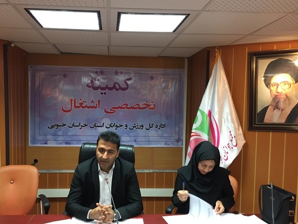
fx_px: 284
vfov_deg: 42.9
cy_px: 126
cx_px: 131
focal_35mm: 33
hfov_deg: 55.2
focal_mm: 4.15
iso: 80
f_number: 2.2
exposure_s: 1/33
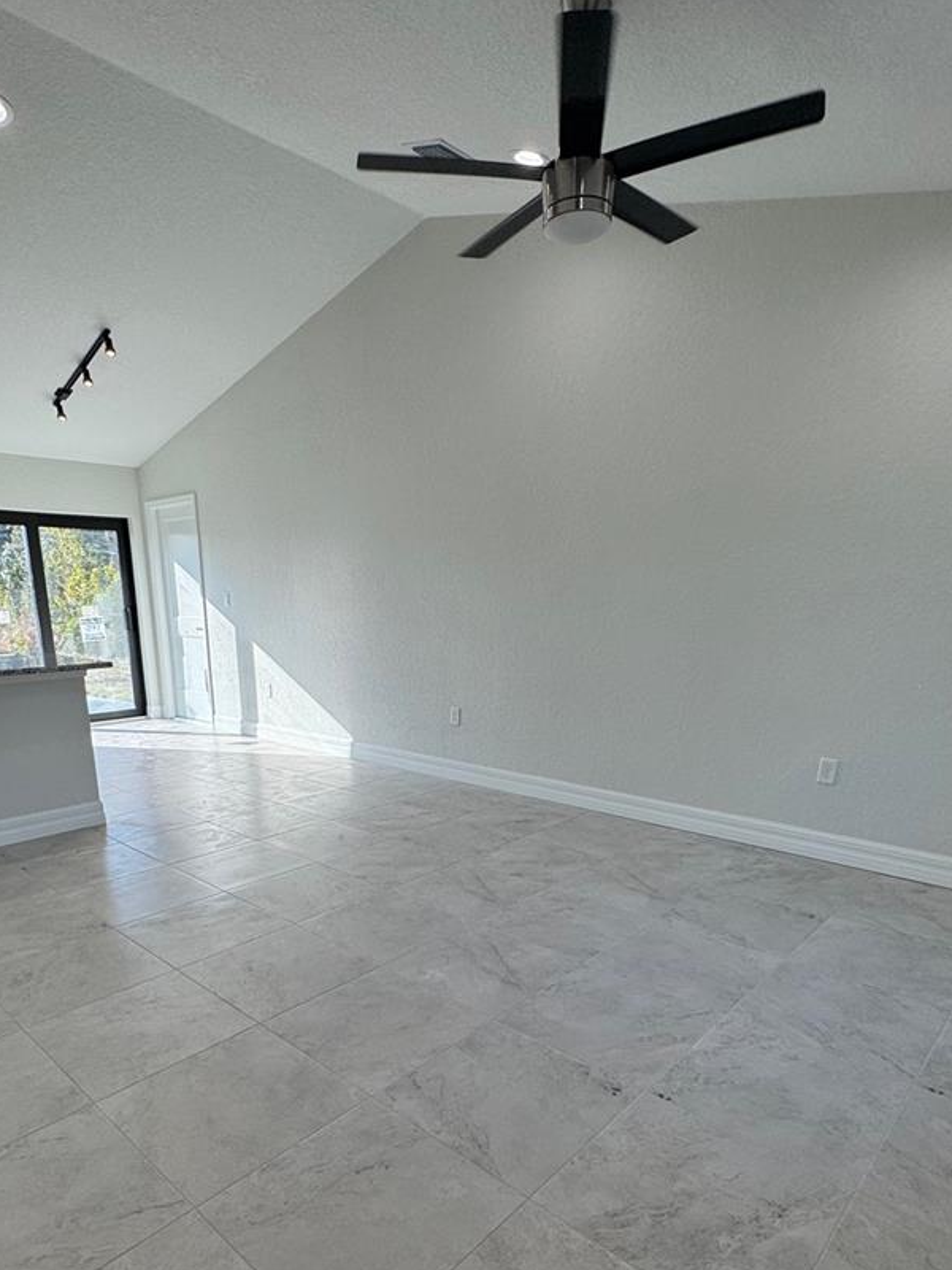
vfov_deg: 77.3
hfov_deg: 63.3
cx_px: 427
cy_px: 806
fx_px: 770
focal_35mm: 21
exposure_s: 1/269
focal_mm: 2.22
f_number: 2.2
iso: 40
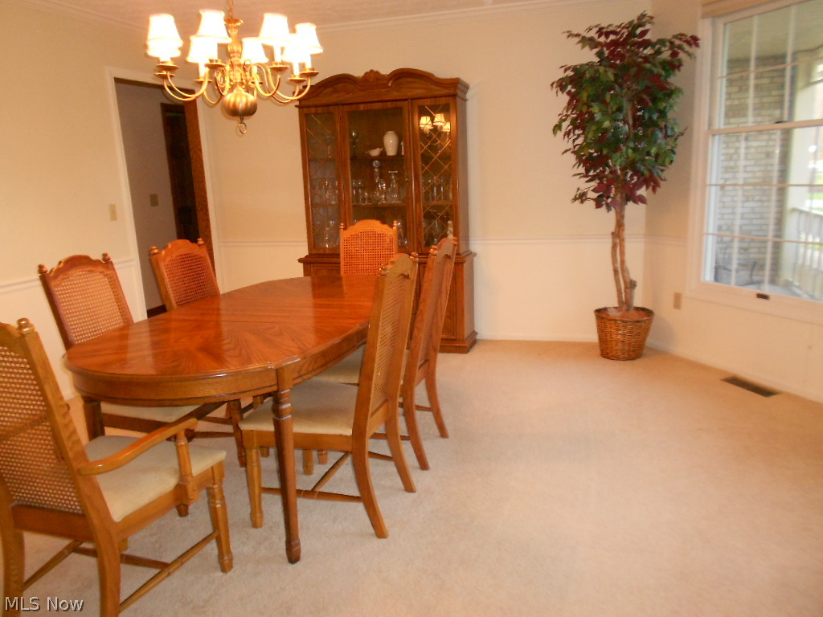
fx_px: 618
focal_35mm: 26
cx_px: 412
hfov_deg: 67.3
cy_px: 308
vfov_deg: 53.1
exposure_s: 1/25
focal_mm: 4.6
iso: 320
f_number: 3.2
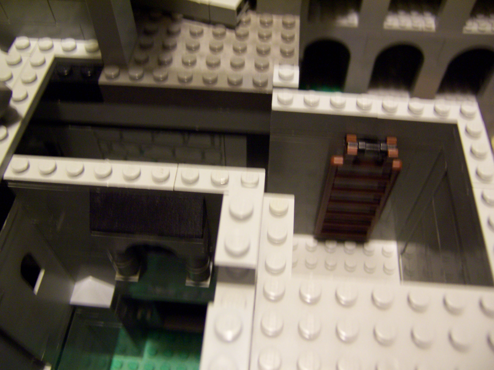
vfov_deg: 42.9
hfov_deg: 55.4
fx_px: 471
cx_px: 247
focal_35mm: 33
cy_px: 185
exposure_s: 1/8
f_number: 2.8
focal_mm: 5.5
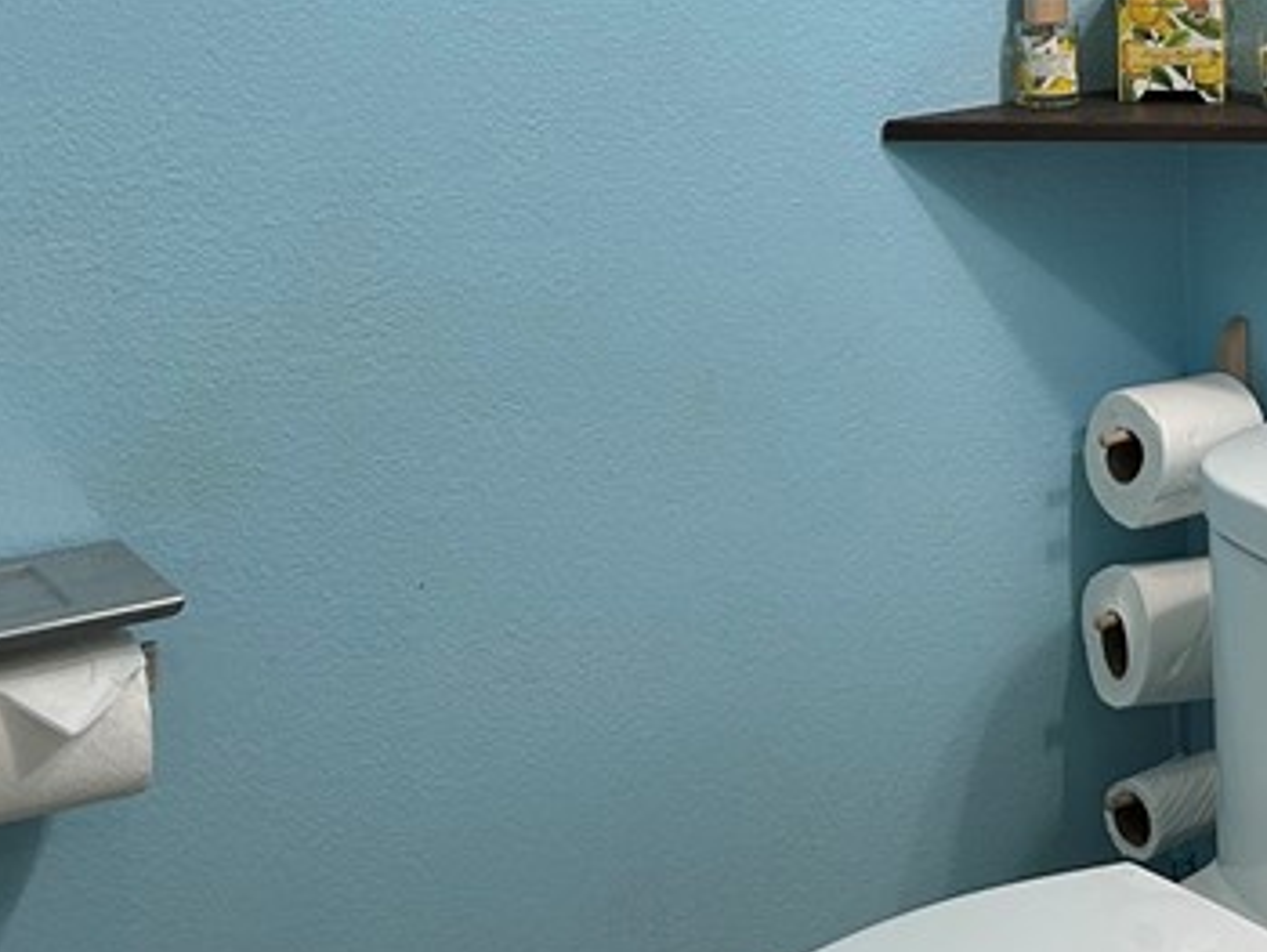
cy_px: 188
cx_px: 1245
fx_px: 2784
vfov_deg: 19.2
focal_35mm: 76
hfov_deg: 24.5
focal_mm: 5.7
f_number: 1.5
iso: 125
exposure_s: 1/120
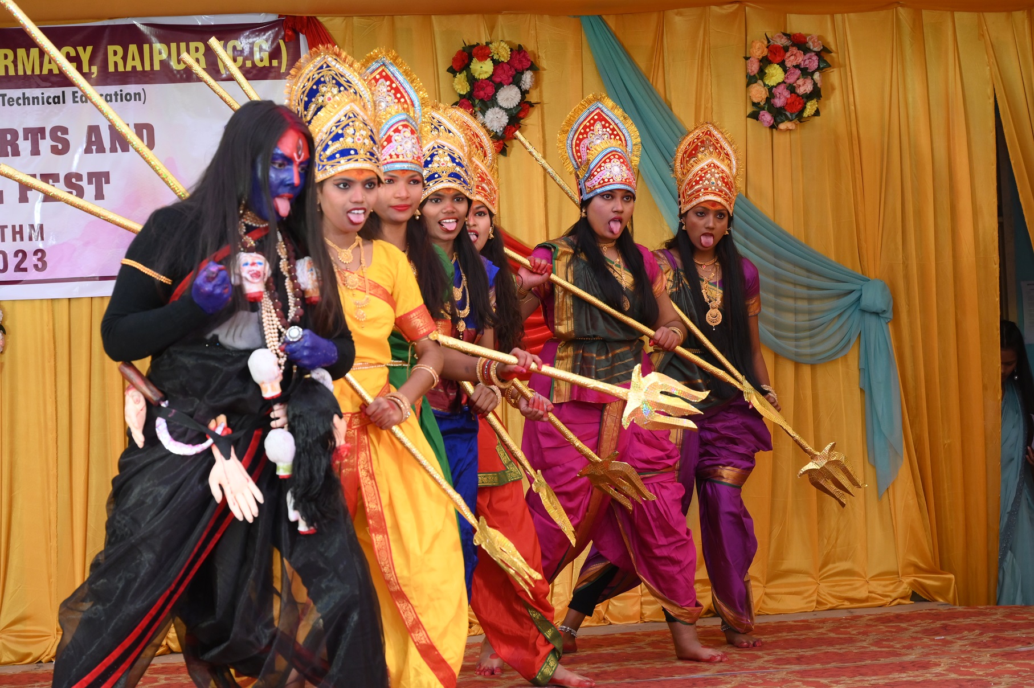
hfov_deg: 25.1
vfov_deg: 16.8
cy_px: 344
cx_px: 517
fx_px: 2325
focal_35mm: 81
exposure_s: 1/200
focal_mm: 81
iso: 2000
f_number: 6.3
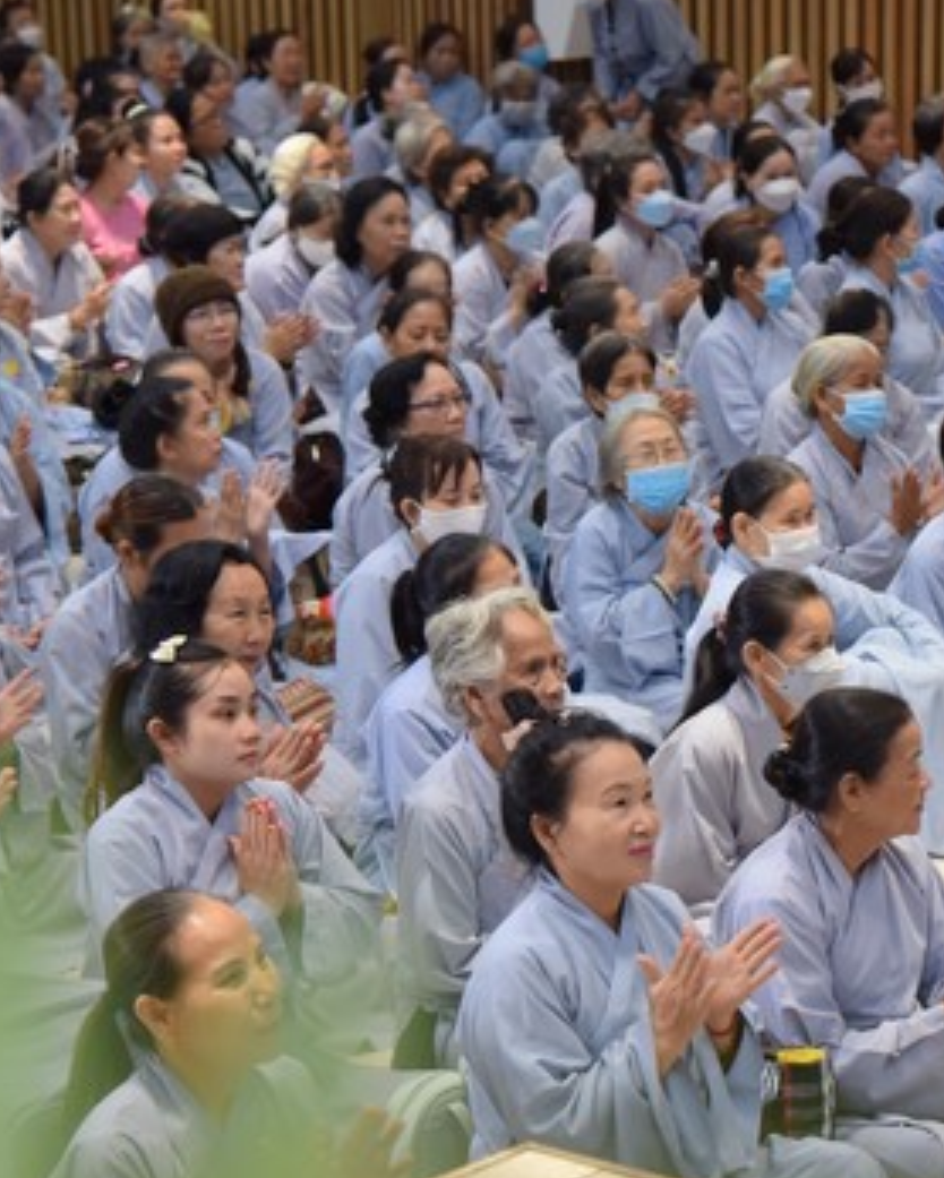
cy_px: 648
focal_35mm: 137
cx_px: 700
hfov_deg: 11.3
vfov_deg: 14.0
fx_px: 4780
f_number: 5
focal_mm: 78
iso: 1000
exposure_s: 1/125
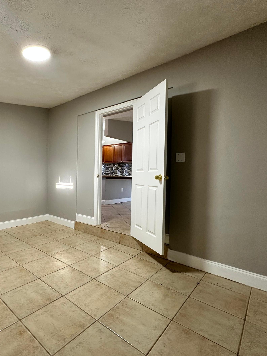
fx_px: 195
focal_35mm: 19
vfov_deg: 84.7
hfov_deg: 67.0
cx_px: 92
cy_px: 178
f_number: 2.2
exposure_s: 1/60
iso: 200
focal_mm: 2.22
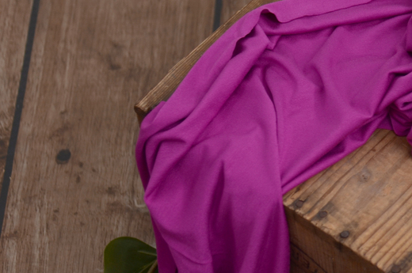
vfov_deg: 8.2
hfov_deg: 12.2
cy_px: 212
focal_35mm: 166
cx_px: 437
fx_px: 1897
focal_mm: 48
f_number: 4
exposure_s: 1/100
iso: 200
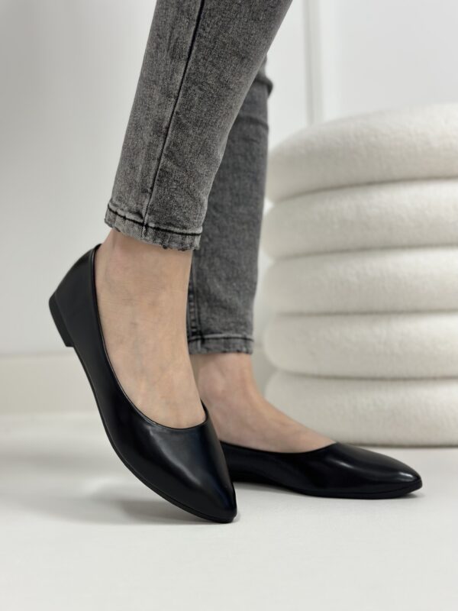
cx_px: 229
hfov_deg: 30.3
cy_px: 306
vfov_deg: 39.7
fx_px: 847
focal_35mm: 48
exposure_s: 1/100
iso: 160
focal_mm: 6.86
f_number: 1.78
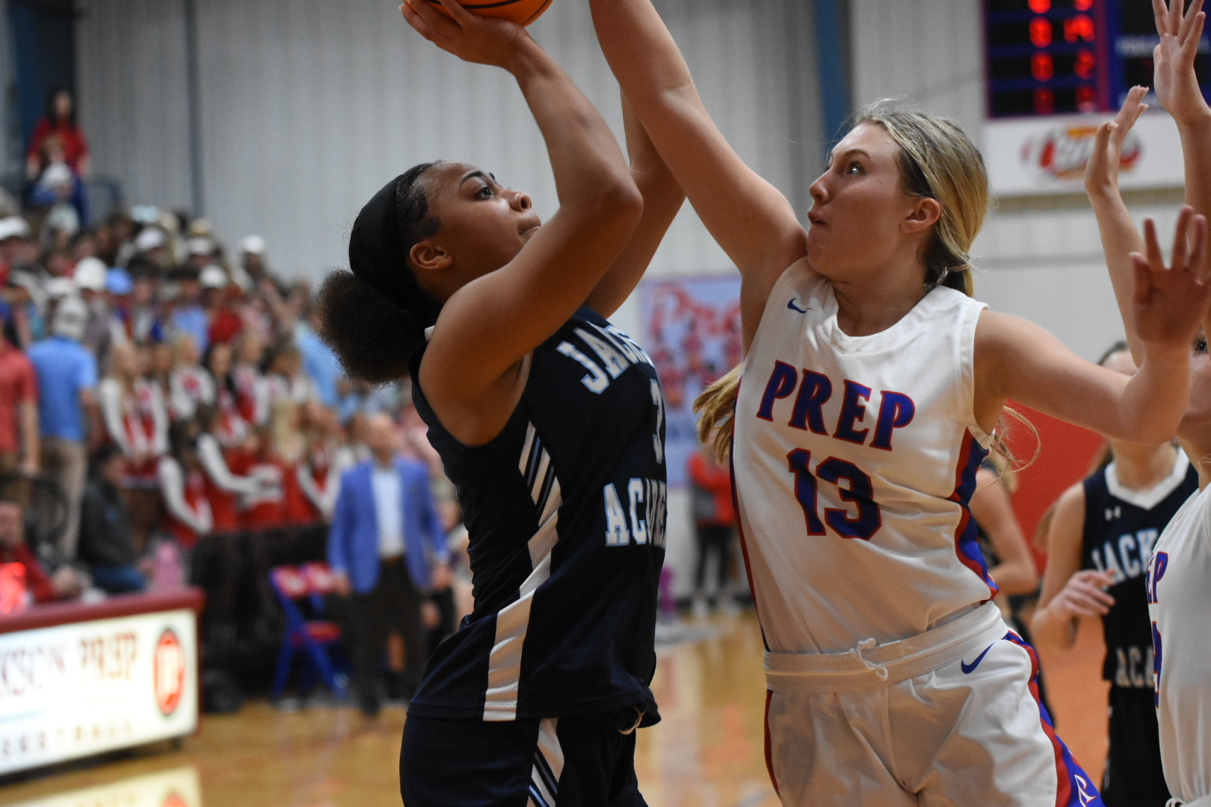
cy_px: 404
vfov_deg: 13.0
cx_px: 606
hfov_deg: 19.5
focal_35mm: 105
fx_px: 3532
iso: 4500
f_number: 2.8
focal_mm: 70
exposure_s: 1/800
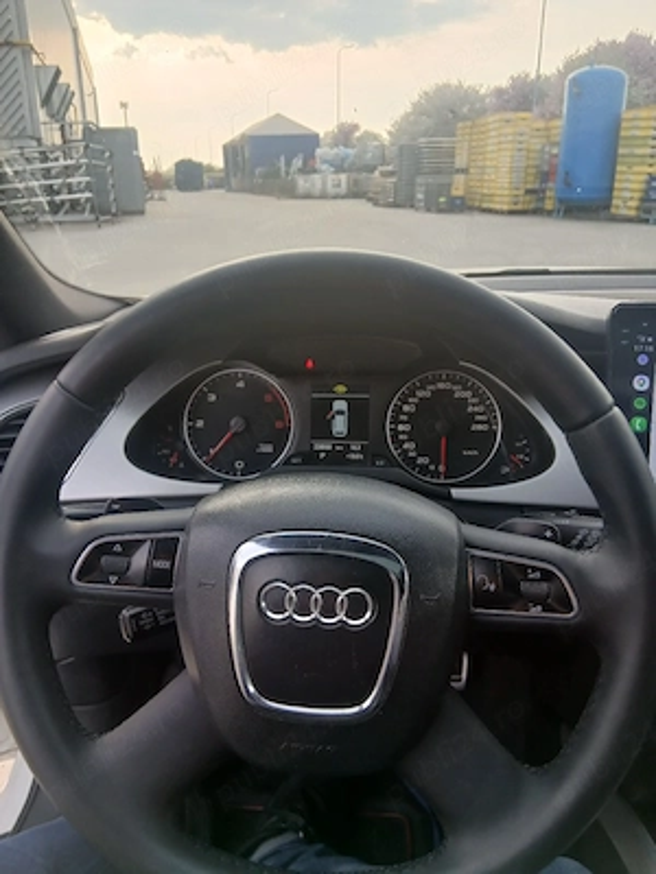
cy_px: 437
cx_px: 328
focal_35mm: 26
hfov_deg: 53.1
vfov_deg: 67.3
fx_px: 657
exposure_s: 1/100
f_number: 1.8
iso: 40
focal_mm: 3.98
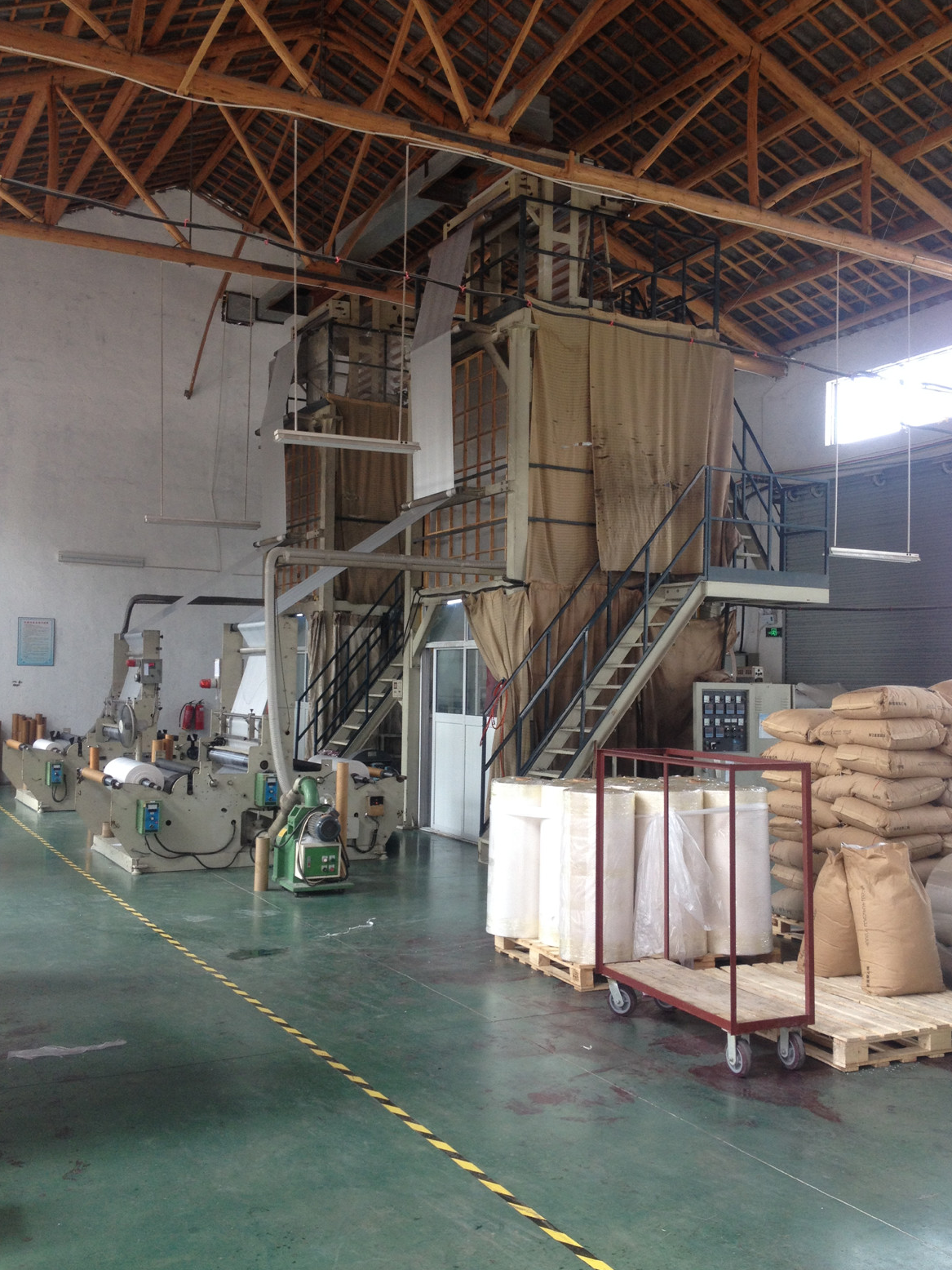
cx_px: 481
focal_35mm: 36
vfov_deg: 51.4
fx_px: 1320
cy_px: 637
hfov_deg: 39.7
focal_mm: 4.28
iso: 80
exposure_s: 1/60
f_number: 2.4
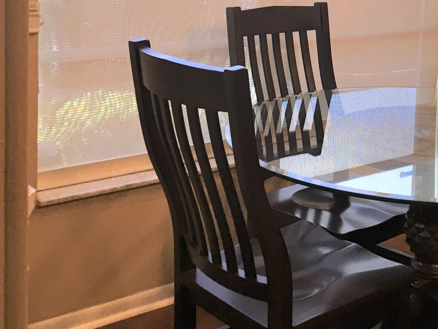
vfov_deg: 22.6
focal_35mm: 63
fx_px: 797
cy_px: 24
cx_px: 408
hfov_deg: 29.3
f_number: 2.2
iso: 32
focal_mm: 4.15
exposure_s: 1/30
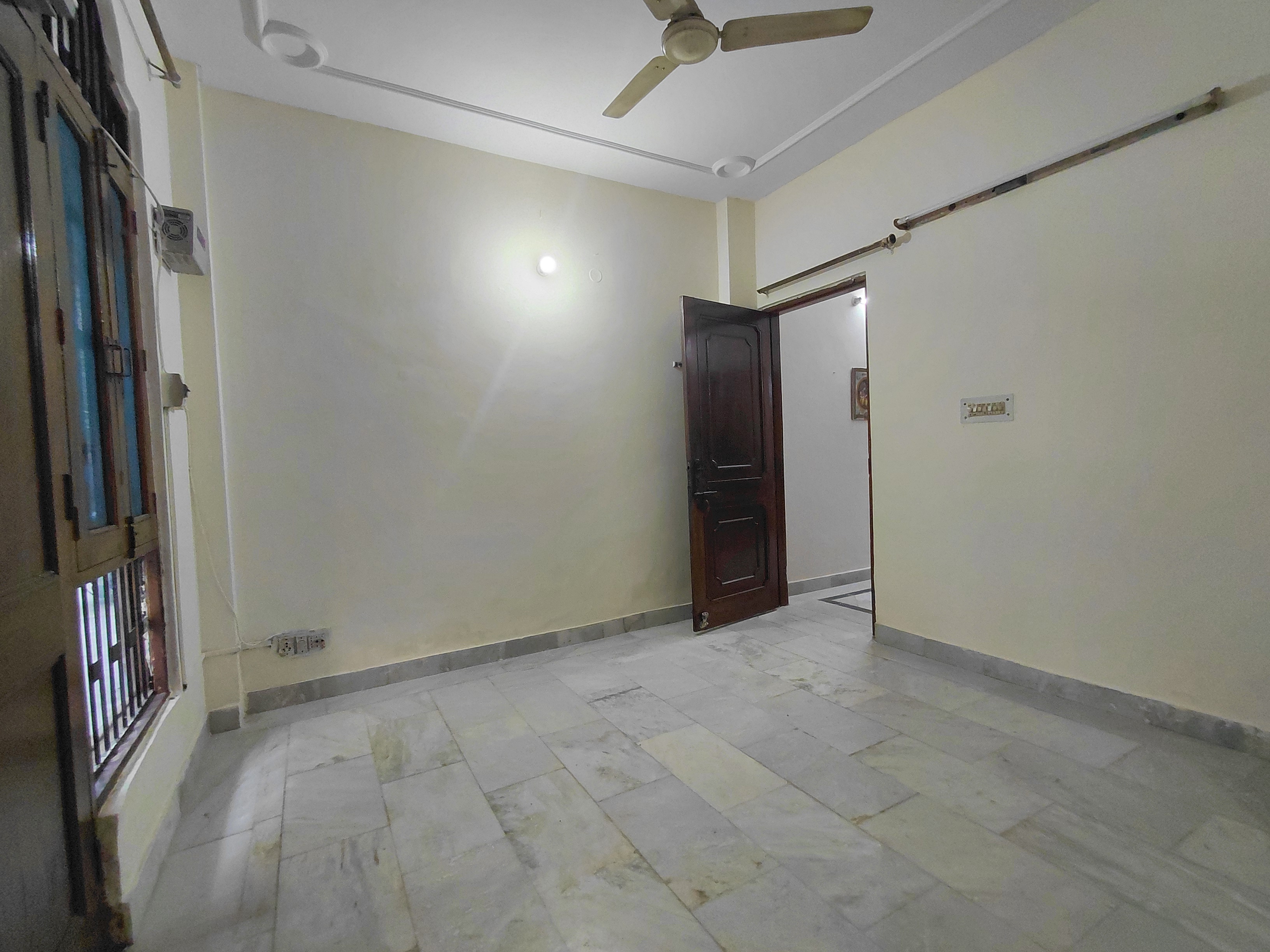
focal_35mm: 16
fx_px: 587
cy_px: 476
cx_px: 635
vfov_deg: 78.1
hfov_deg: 94.5
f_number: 2.2
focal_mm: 1.64
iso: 200
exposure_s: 1/50
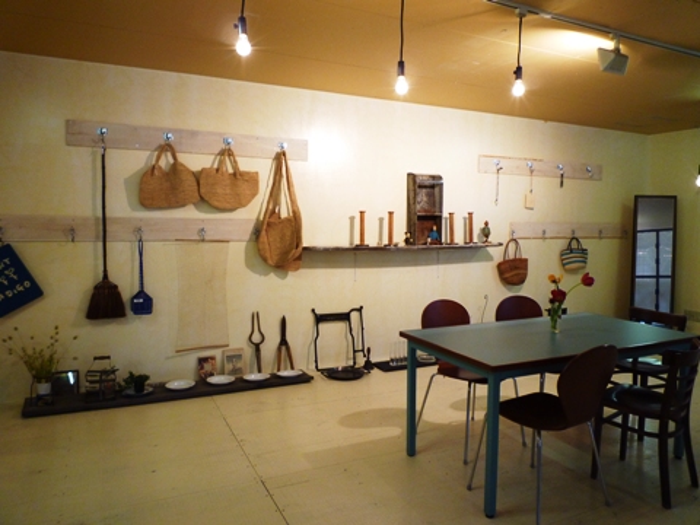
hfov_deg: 69.4
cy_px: 262
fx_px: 506
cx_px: 350
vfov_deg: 54.9
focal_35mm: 25
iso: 200
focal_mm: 4.4
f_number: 2.8
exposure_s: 1/30
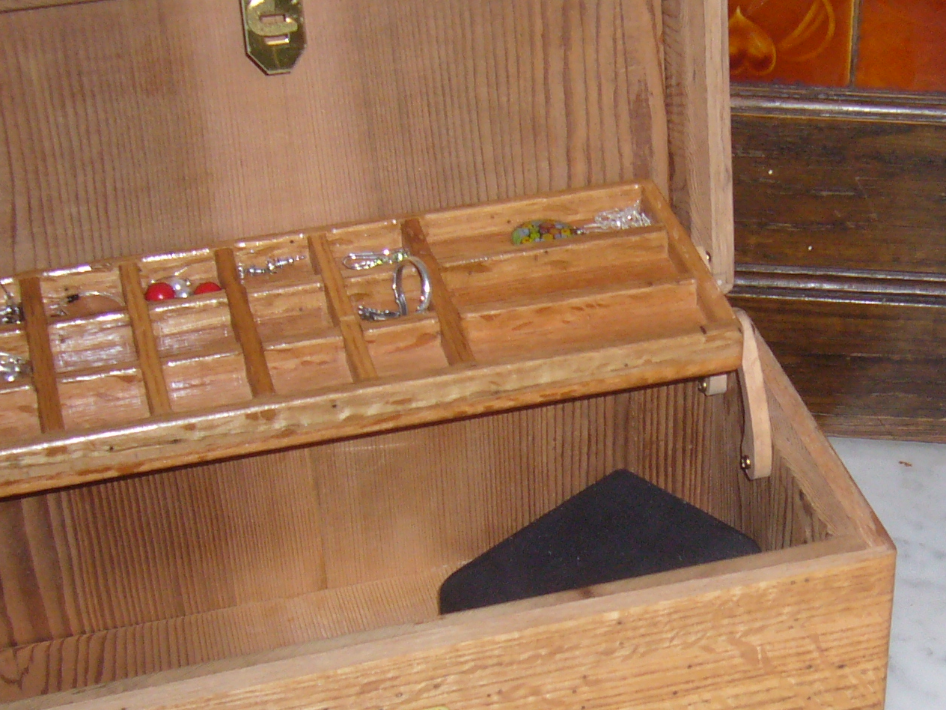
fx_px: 2132
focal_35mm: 78
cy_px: 490
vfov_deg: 18.8
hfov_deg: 24.8
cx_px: 660
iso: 100
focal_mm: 5.8
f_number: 2.8
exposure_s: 1/30
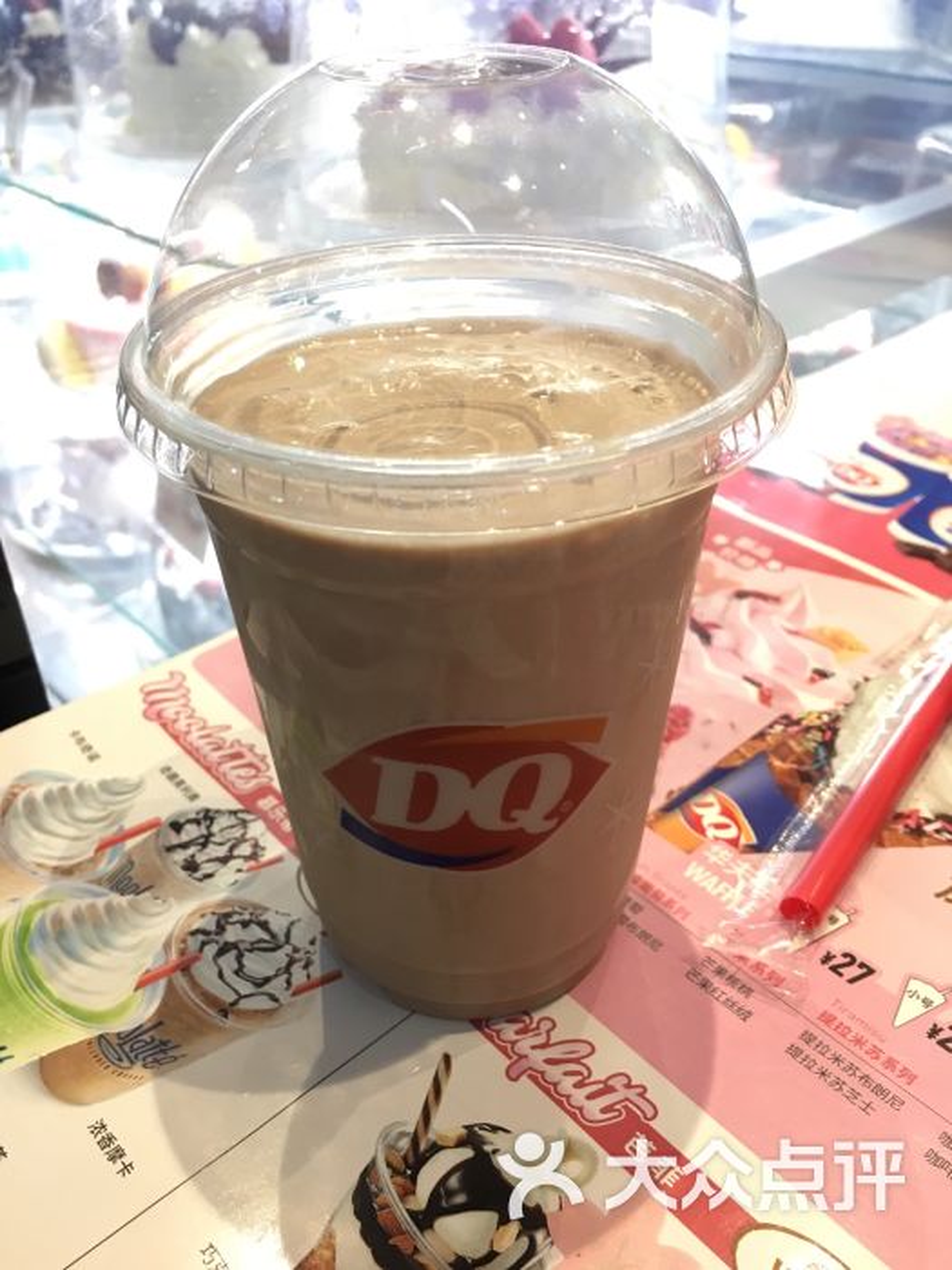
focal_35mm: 29
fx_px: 1063
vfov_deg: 61.7
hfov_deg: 48.2
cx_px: 476
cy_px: 635
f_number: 2.2
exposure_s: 1/33
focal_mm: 4.15
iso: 50
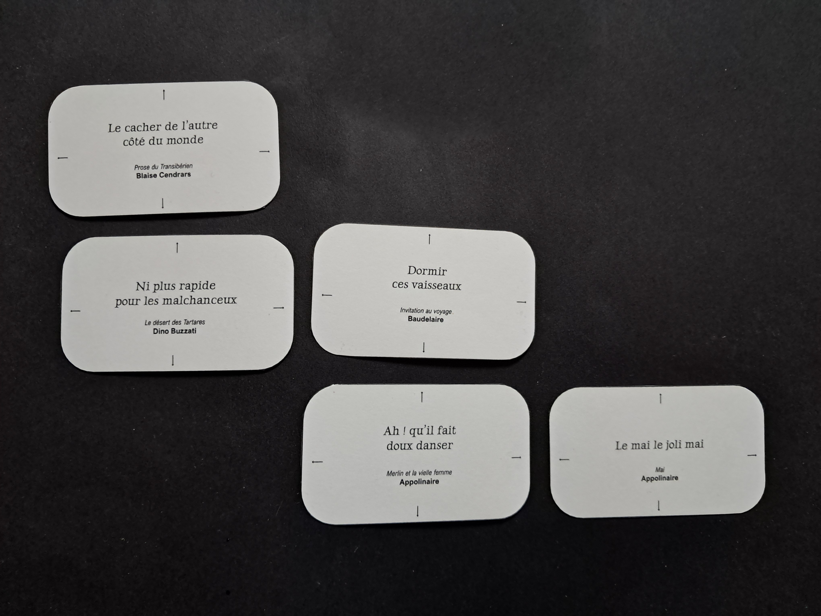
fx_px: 640
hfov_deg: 65.3
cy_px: 308
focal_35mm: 27
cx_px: 410
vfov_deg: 51.4
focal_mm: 4
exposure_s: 1/30
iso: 640
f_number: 1.8
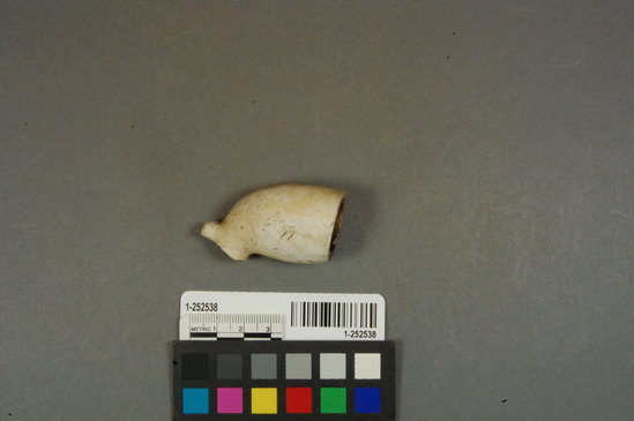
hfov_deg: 35.1
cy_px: 210
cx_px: 317
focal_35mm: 57
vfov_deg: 23.7
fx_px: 1003
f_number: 32
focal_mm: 38
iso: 1600
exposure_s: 1/25
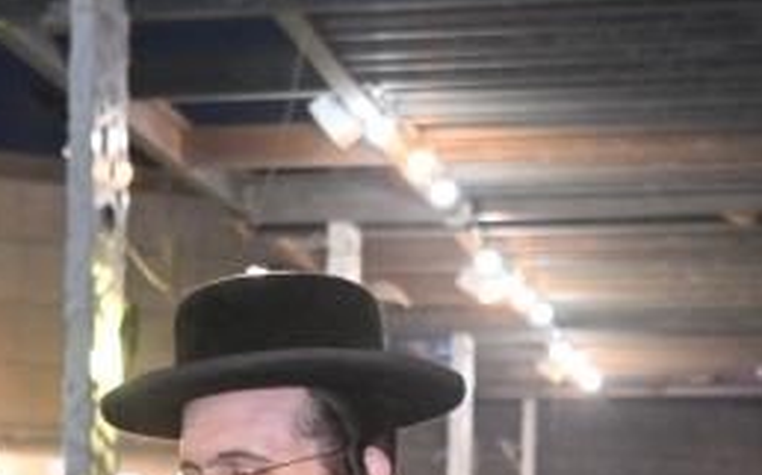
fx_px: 3197
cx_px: -112
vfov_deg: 8.2
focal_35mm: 154
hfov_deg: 13.3
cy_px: 839
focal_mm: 38
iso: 1600
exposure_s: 1/125
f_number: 4
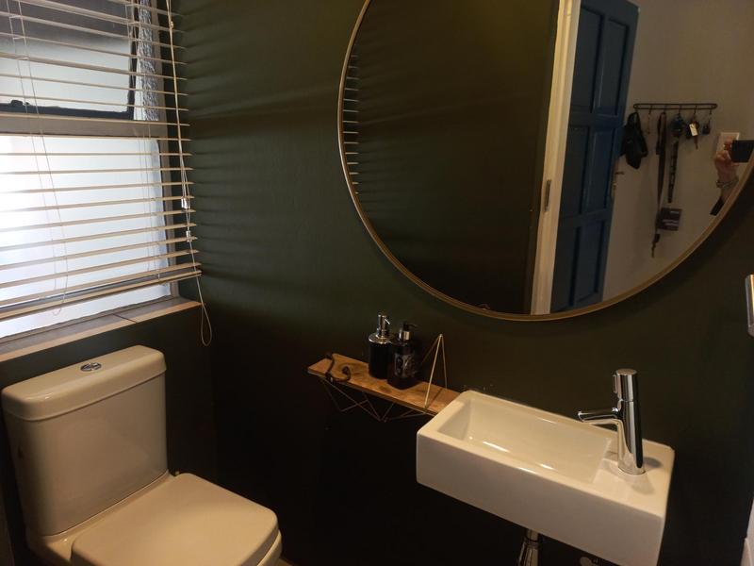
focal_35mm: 25
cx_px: 377
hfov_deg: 69.4
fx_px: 545
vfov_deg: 54.9
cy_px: 283
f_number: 1.8
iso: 200
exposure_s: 1/16.7
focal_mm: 4.6
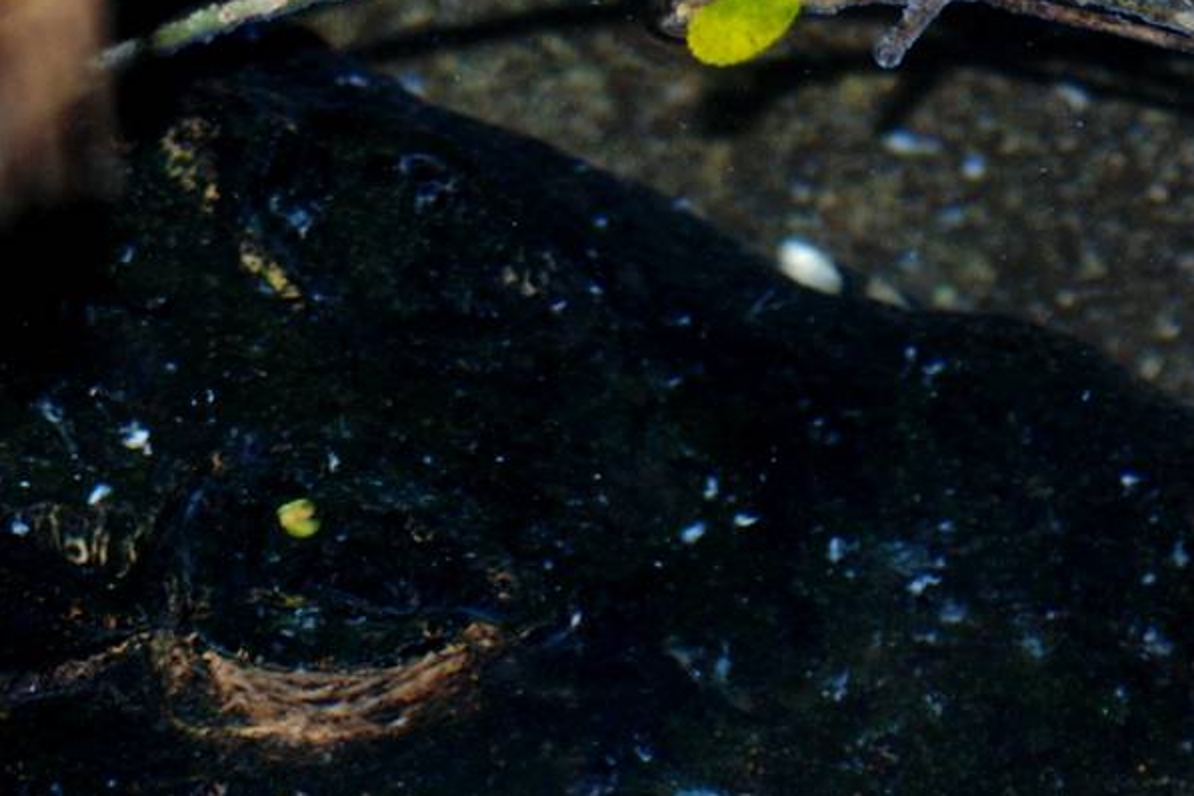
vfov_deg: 4.0
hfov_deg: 6.0
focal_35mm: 346
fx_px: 11475
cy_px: 565
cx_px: 446
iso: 400
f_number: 4
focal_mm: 86
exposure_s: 1/160
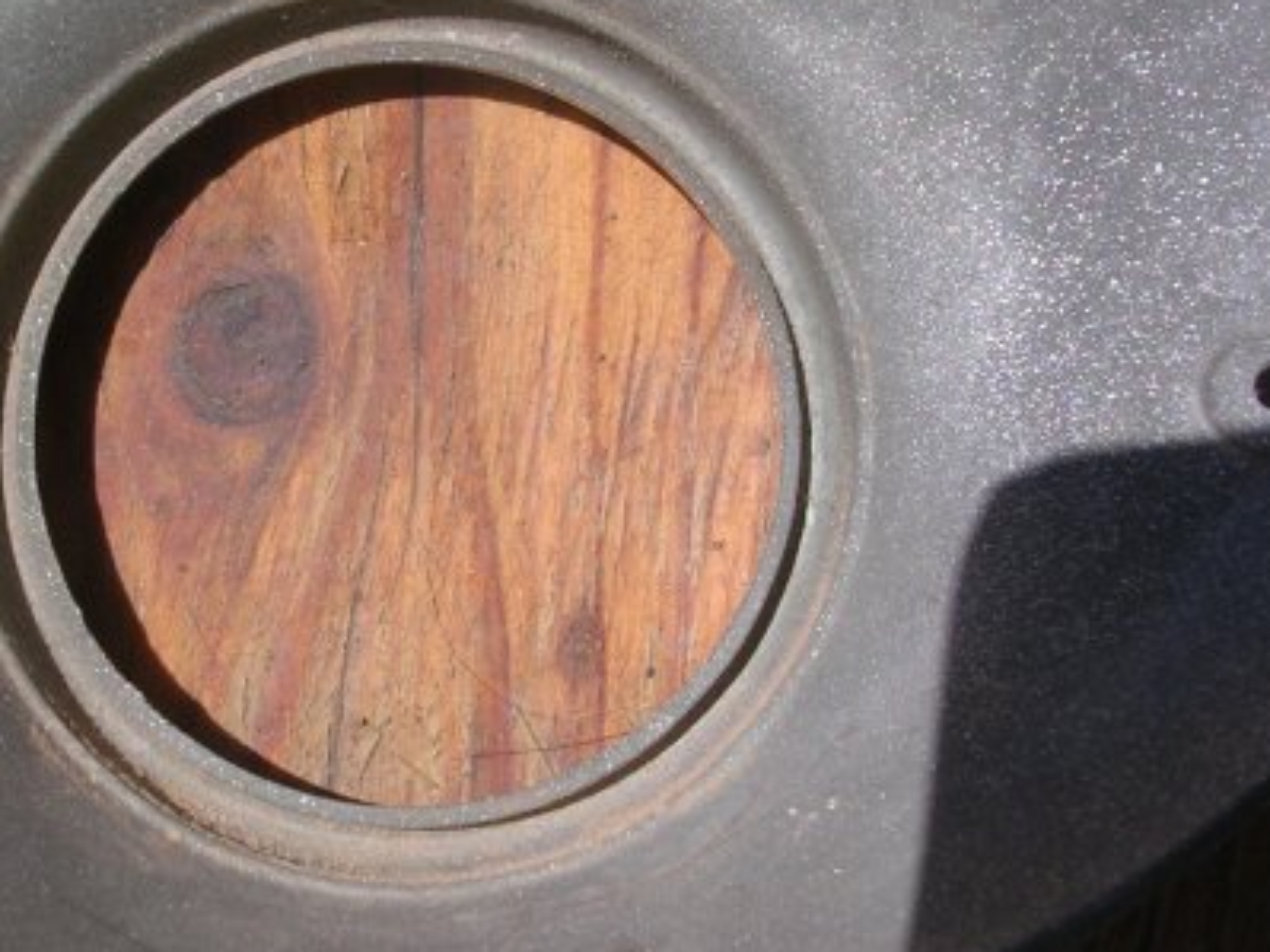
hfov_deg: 31.4
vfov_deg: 24.0
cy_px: 423
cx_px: 401
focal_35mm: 61
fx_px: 2237
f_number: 5.6
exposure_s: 1/435
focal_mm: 5.8
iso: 50
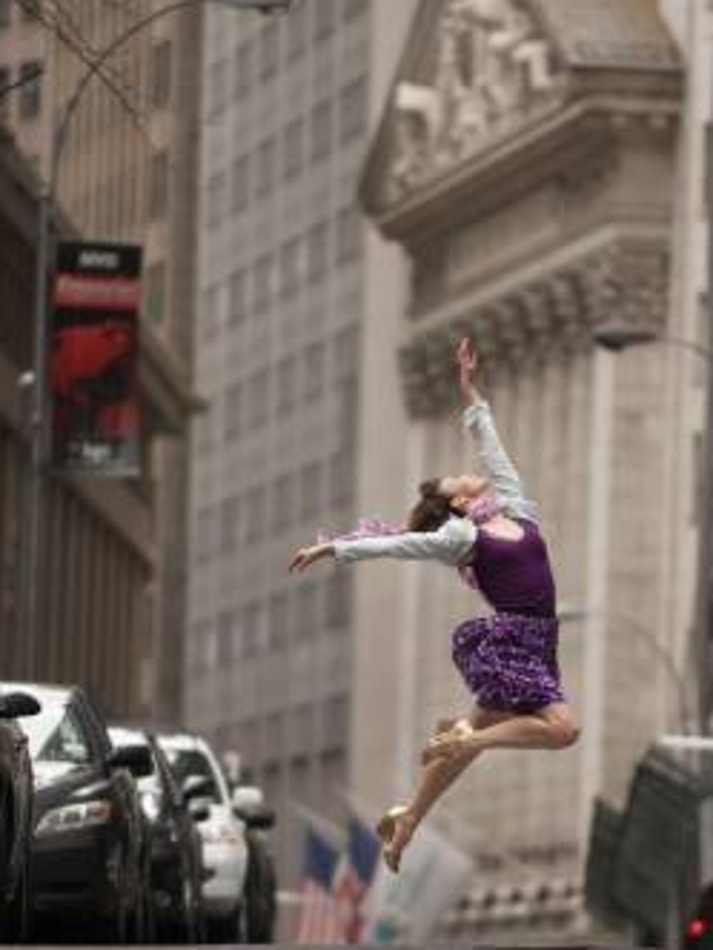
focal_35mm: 376
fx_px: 10326
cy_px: 475
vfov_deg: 5.3
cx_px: 405
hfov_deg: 4.0
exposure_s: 1/640
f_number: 2.8
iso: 400
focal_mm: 200
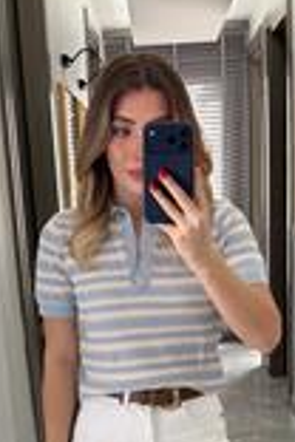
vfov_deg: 30.1
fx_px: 787
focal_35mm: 64
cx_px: 130
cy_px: 394
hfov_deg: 21.2
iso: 200
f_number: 1.78
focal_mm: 6.76
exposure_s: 1/68
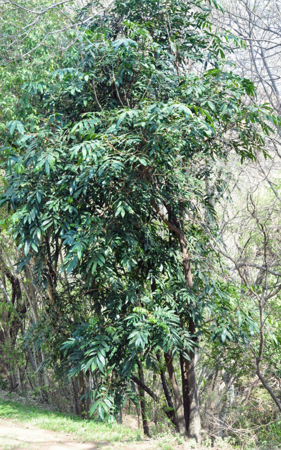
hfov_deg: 23.7
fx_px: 668
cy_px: 221
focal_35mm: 55
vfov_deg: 37.2
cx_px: 145
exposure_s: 1/160
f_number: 9
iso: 800
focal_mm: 35
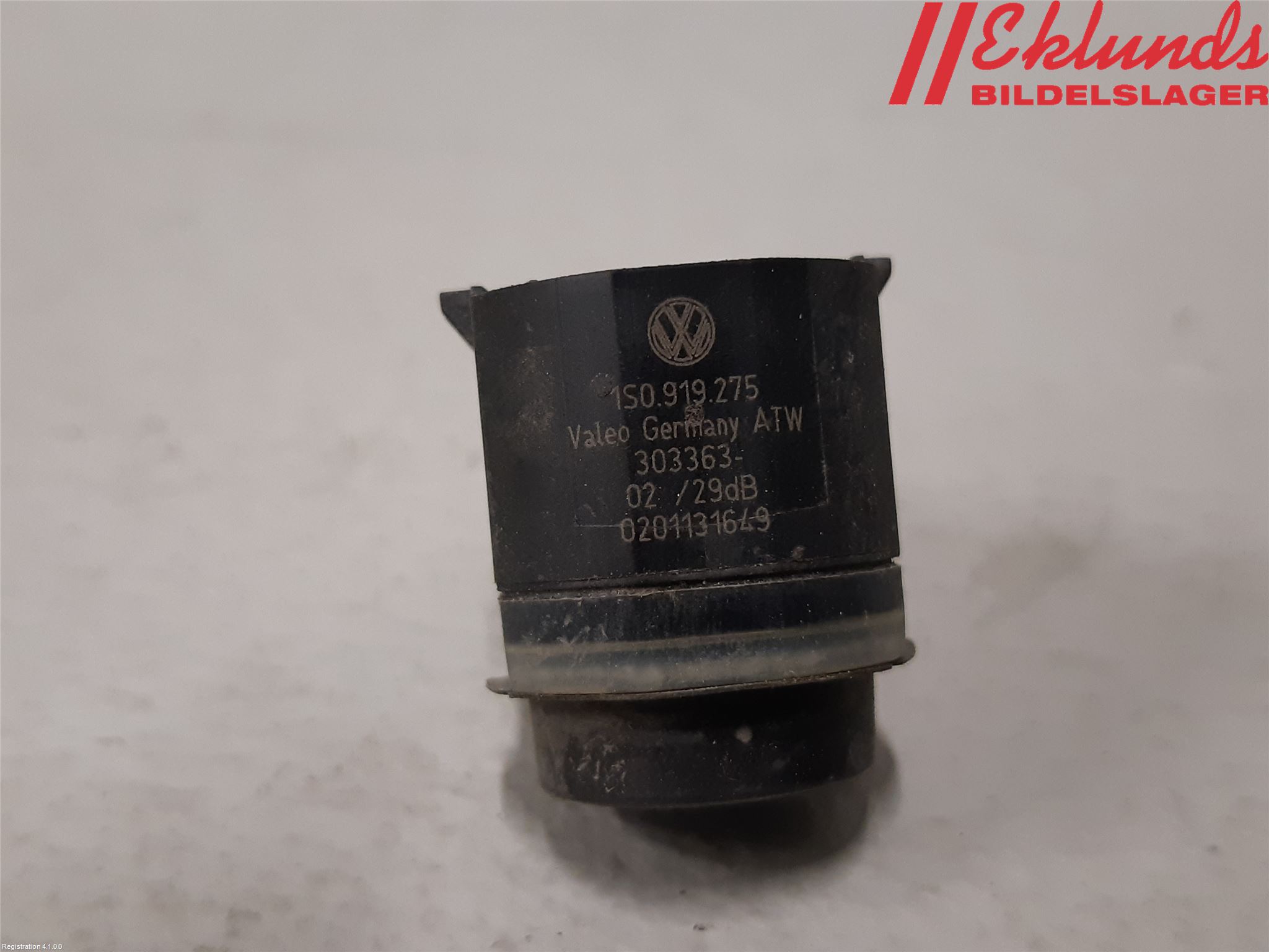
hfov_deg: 67.3
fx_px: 953
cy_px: 476
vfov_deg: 53.1
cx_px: 634
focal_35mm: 26
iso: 160
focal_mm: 3.93
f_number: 1.7
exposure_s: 1/50
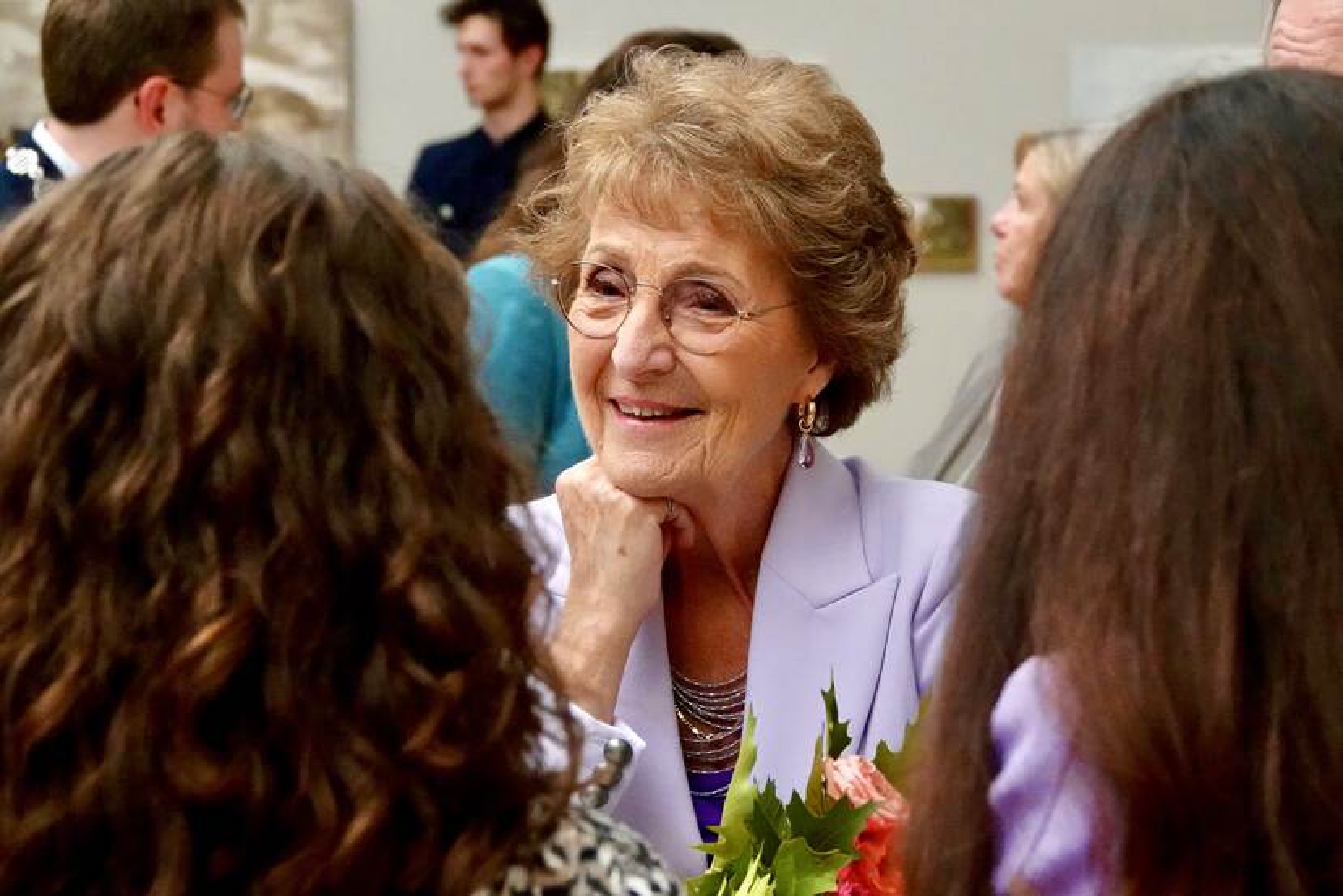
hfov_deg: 16.1
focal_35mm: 127
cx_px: 672
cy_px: 448
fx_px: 4738
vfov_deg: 10.8
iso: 3200
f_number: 4
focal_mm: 46.41
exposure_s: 1/400
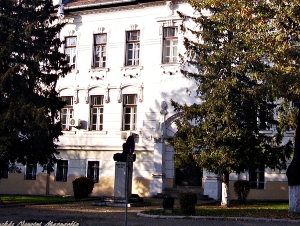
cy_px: 44
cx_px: 212
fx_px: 442
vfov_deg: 28.0
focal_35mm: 51
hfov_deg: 36.9
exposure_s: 1/420
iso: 71
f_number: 4.1
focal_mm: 5.8
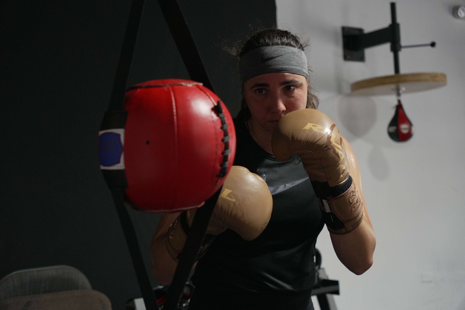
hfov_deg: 38.4
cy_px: 155
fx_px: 668
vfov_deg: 26.1
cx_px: 232
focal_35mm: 52
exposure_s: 1/1250
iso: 2500
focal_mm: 34.5
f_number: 2.8
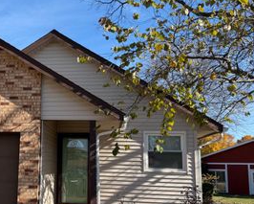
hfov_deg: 40.3
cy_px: 113
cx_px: 51
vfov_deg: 34.1
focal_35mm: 44
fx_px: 331
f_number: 1.78
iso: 80
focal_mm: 6.76
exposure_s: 1/2525
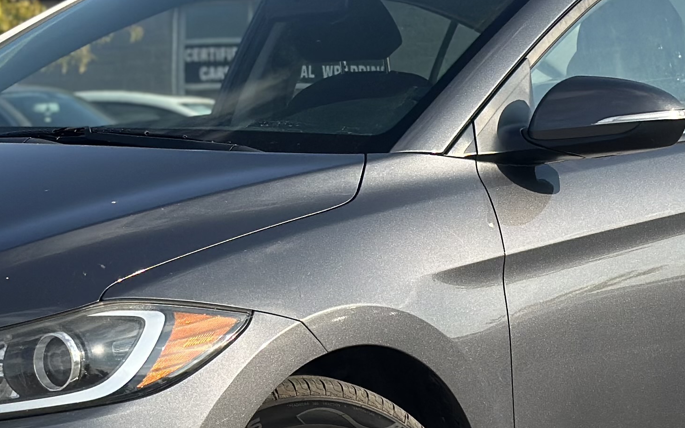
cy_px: 161
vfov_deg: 9.3
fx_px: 2632
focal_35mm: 141
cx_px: 240
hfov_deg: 14.8
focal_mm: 6.86
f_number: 1.78
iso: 80
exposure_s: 1/3876
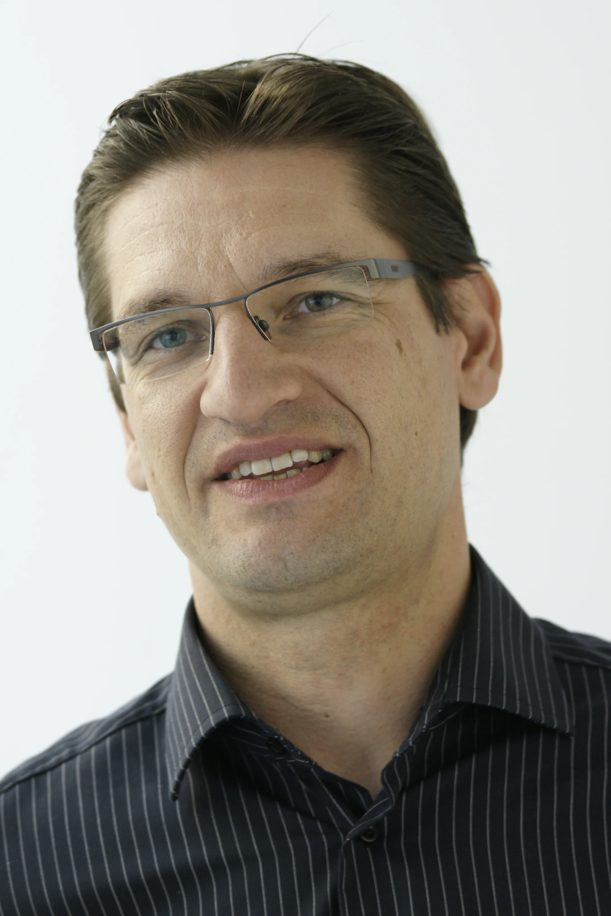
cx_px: 306
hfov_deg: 9.1
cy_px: 458
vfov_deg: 13.7
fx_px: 3818
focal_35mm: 150
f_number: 3.5
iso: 640
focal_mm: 100
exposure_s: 1/50
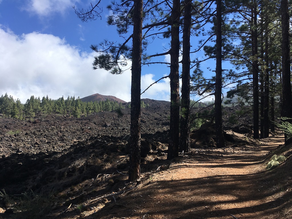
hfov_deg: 61.7
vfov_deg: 48.2
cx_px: 146
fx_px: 245
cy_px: 110
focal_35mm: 29
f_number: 2.2
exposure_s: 1/1425
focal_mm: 4.15
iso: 25
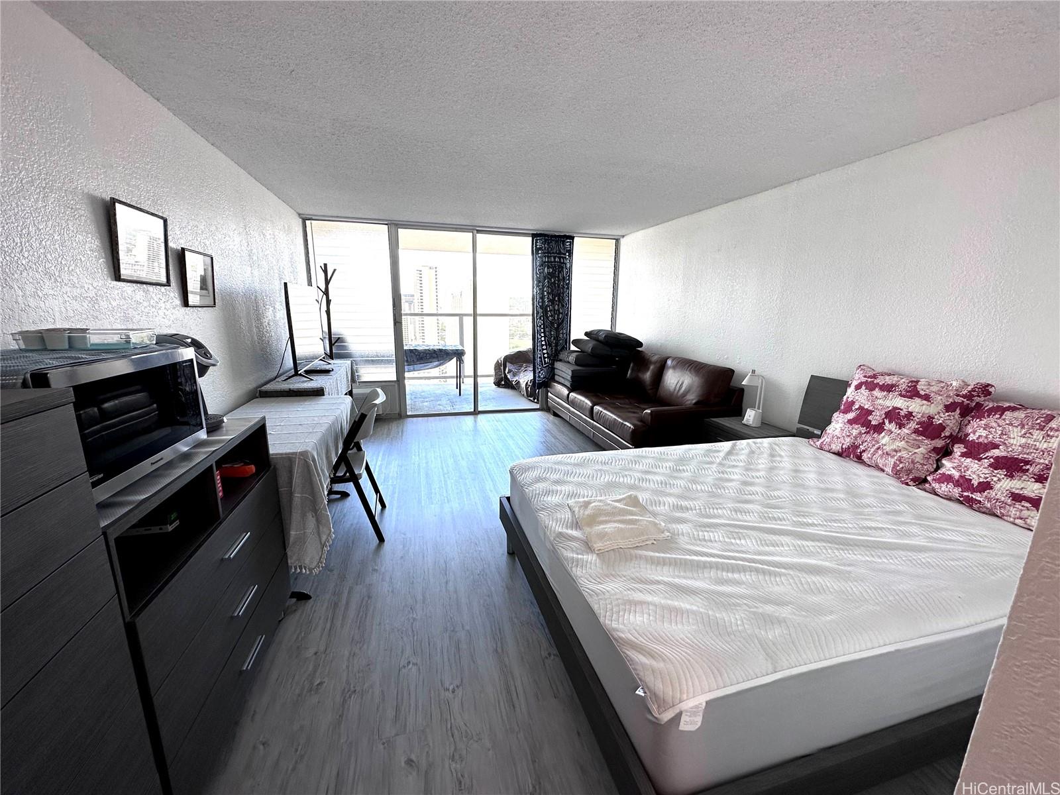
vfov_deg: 85.7
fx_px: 429
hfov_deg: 102.1
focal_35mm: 14
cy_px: 398
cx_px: 530
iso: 40
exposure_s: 1/165
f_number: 2.2
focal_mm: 2.22
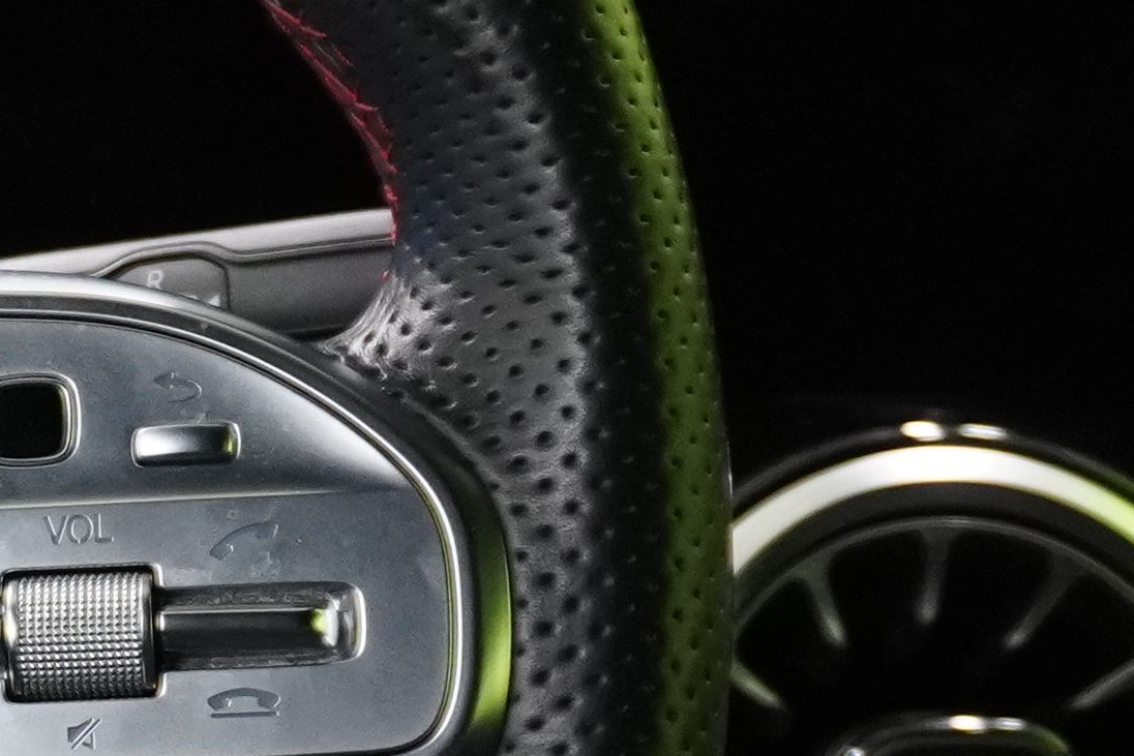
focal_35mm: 197
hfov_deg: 9.8
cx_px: -1024
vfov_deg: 7.0
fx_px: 6206
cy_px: 575
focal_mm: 24
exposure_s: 1/40
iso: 1600
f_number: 4.5
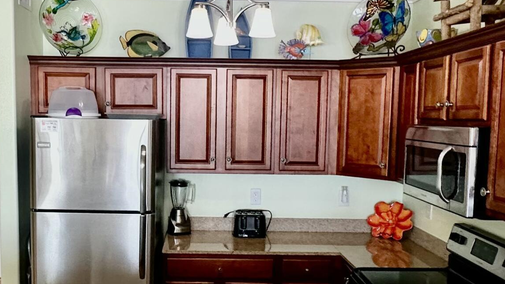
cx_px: 206
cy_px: 173
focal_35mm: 40
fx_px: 536
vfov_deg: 29.6
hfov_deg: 50.2
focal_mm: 2.22
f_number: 2.2
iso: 250
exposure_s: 1/120
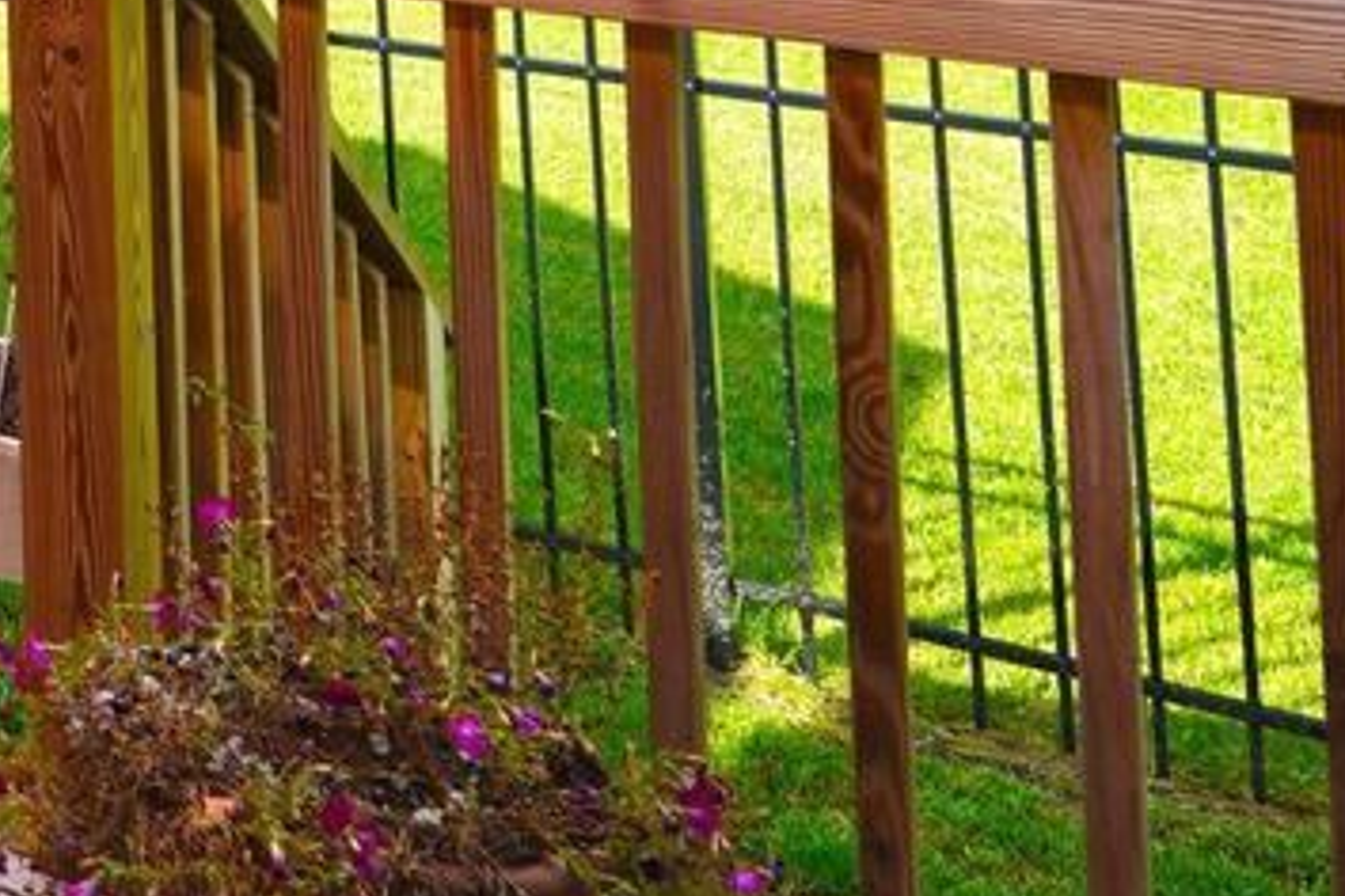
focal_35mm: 65
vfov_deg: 17.7
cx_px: -1163
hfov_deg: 20.3
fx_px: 2428
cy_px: -607
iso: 100
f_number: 7.1
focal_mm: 16
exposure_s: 1/100
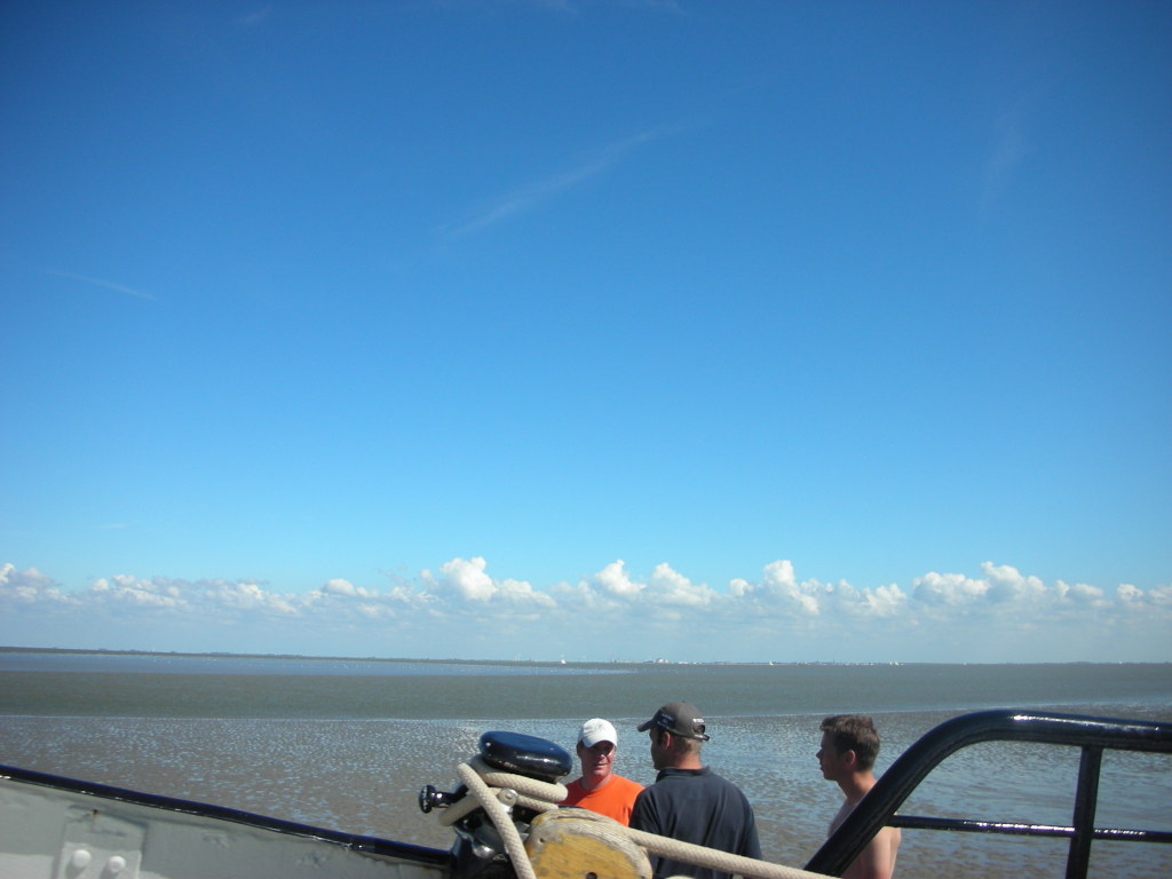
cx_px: 586
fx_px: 1185
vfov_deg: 40.7
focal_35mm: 35
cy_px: 440
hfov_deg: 52.6
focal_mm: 5.8
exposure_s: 1/110
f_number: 8.5
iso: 50
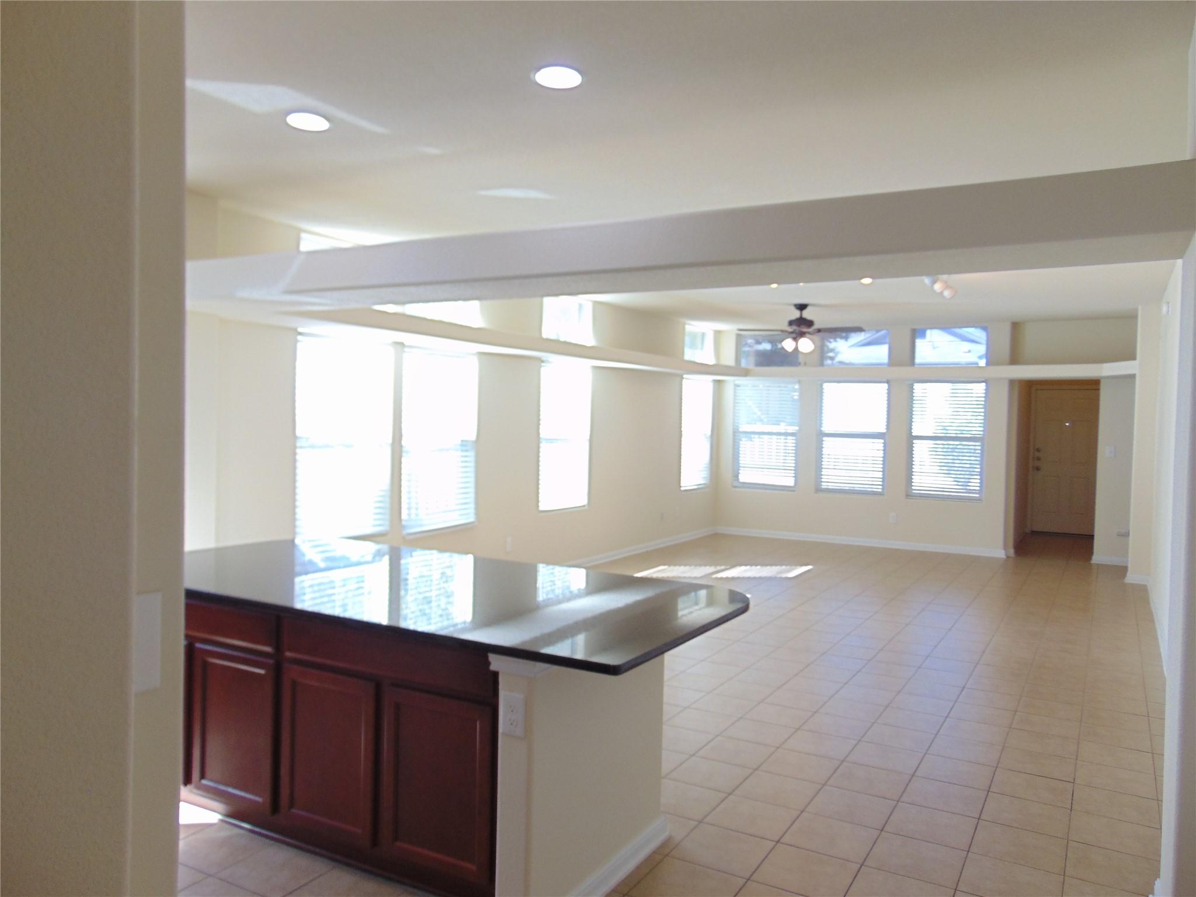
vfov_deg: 54.9
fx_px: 864
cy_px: 448
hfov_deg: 69.4
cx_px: 598
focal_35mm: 25
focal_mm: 4.5
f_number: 3
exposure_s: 1/50
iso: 80
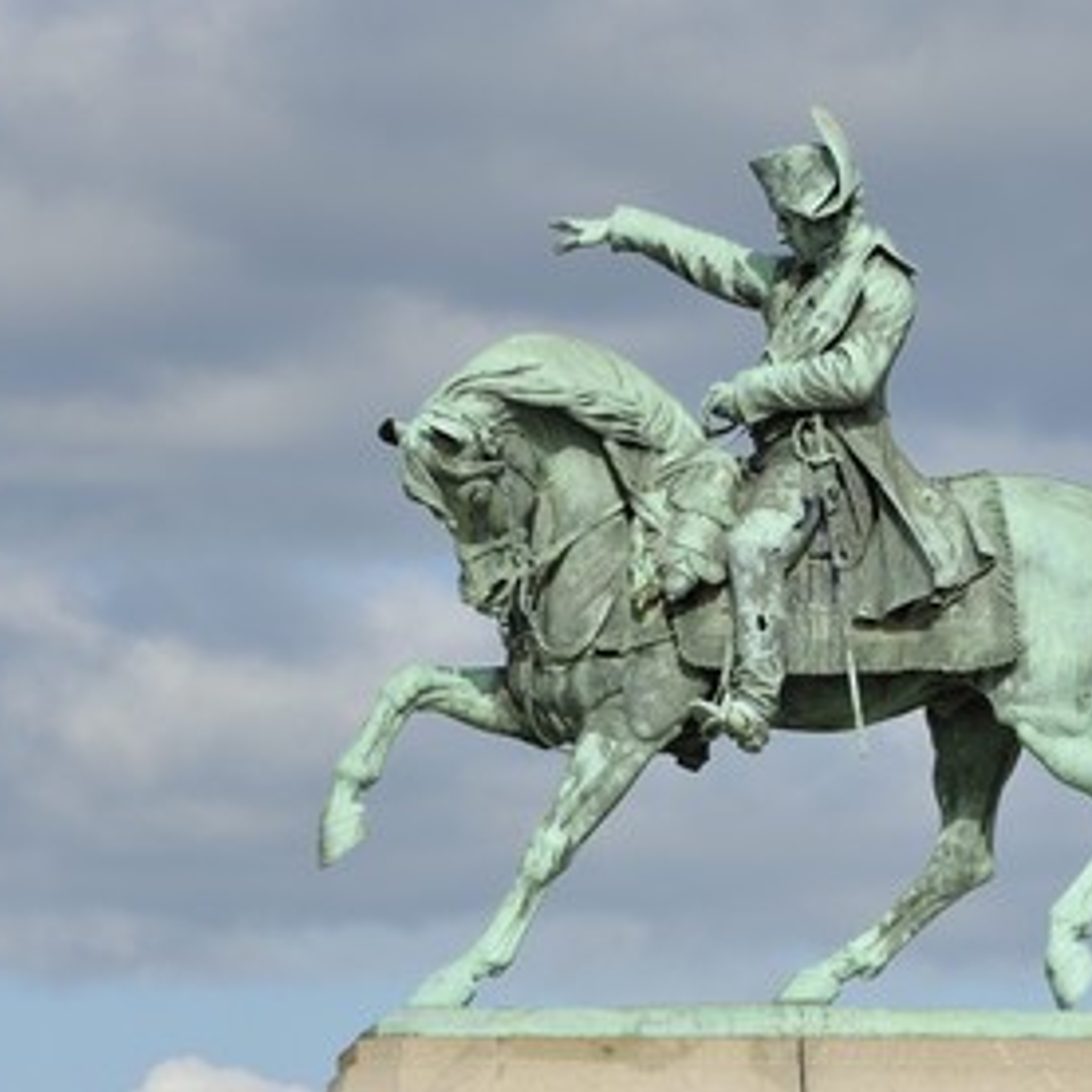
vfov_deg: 6.5
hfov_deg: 6.5
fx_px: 9672
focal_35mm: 271
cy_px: 544
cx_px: 712
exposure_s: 1/500
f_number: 5.6
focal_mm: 140
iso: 100
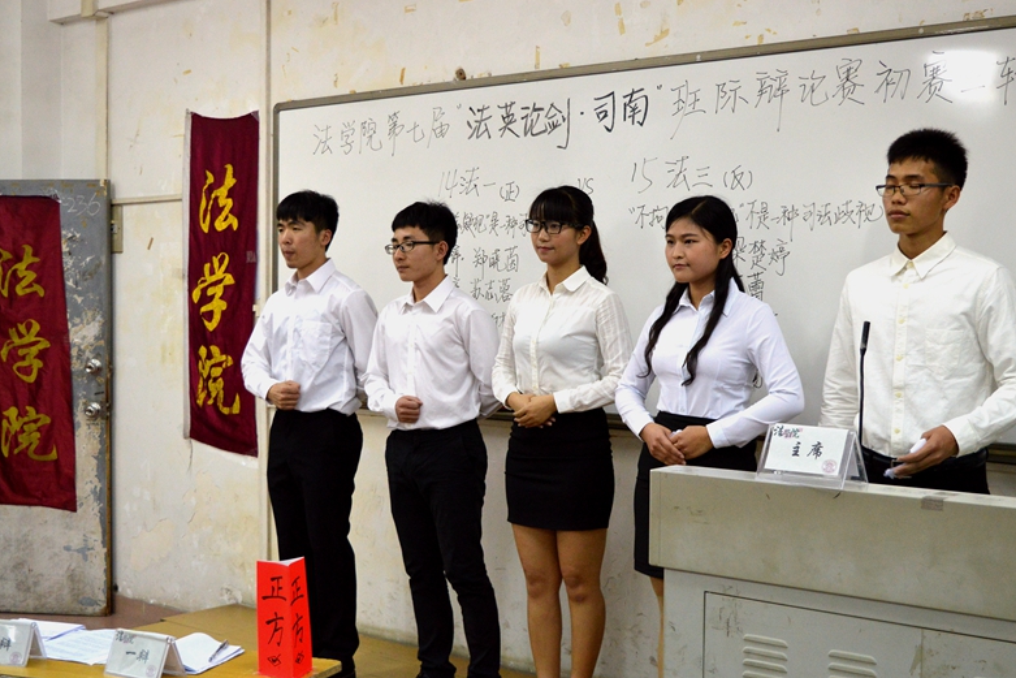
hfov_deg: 40.3
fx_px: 1383
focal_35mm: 49
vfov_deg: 27.5
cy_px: 366
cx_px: 545
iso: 1000
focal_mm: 30
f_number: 4.2
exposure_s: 1/60
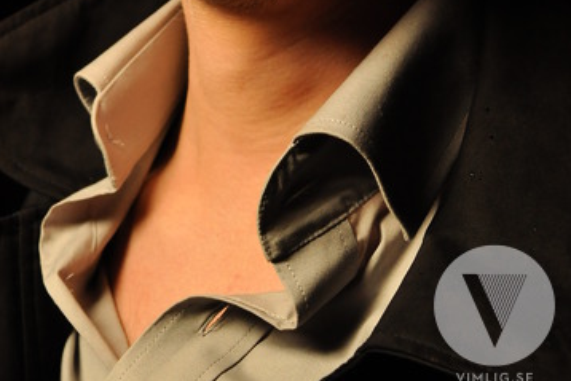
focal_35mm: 82
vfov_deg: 15.6
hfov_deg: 24.7
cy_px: -151
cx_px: 218
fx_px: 1301
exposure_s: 1/125
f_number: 6.3
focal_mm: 28
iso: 800
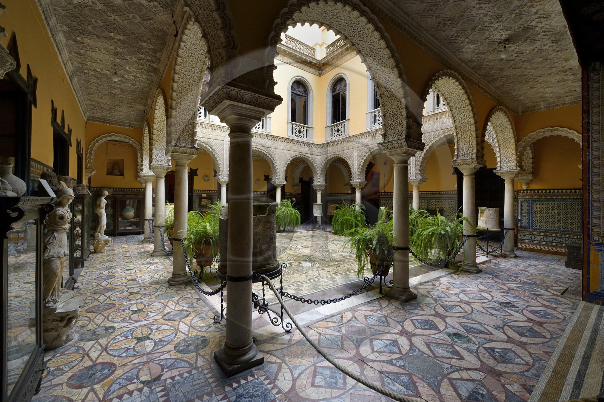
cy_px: 201
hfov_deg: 100.4
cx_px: 302
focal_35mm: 15
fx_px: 251
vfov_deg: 77.2
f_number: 13
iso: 1600
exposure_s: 1/60
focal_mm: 15
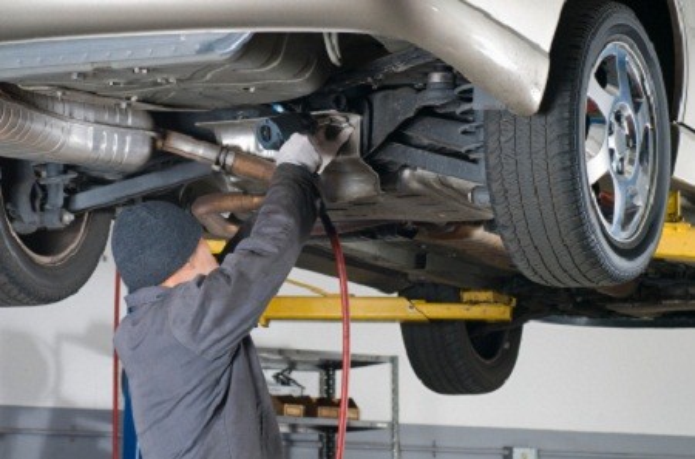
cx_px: 348
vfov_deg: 10.1
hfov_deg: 15.2
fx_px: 2598
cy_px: 230
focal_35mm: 135
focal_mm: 90
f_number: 8
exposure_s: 1/100
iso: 200
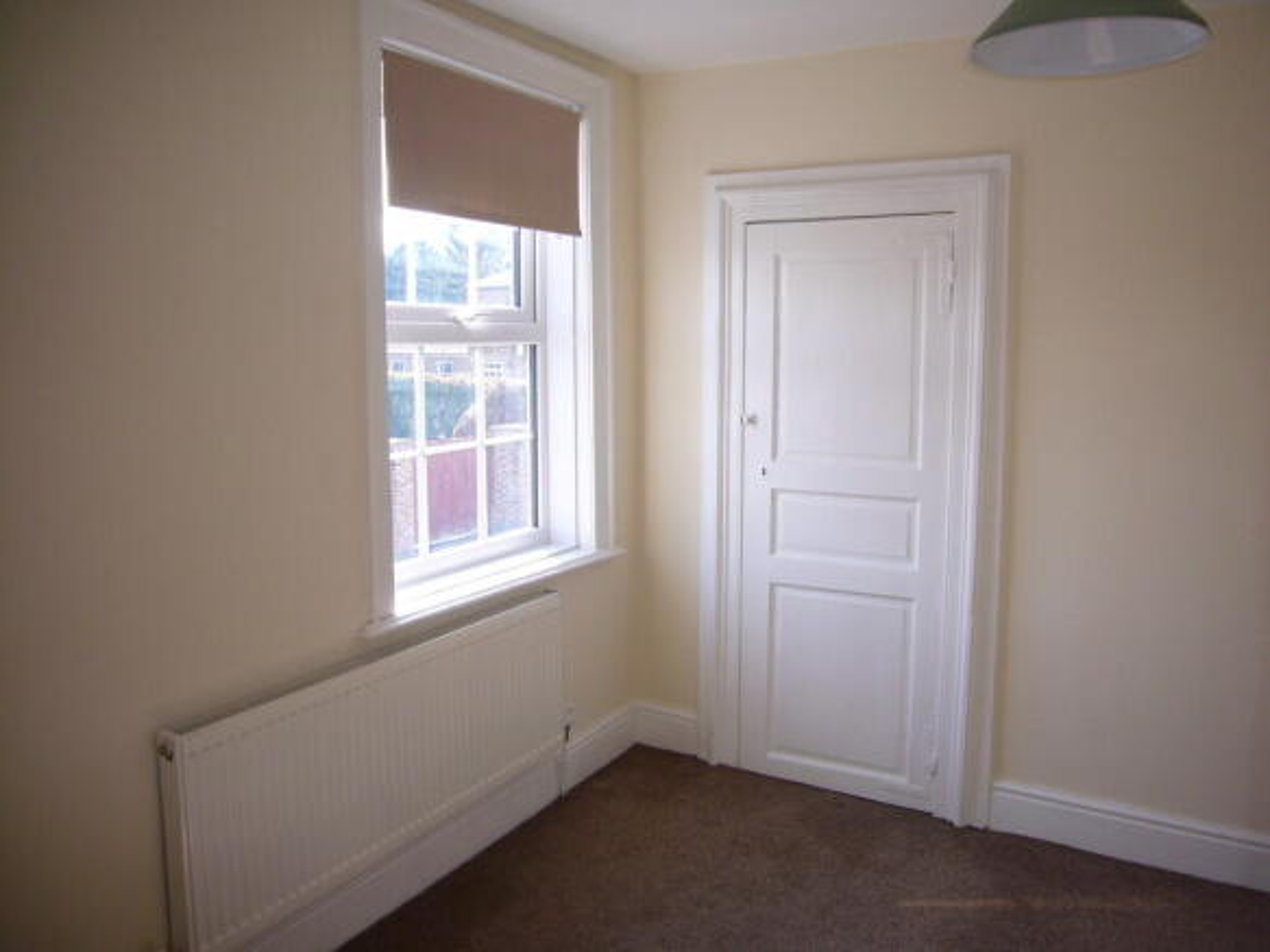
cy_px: 476
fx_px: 1027
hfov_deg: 63.5
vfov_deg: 49.7
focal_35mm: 28
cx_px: 635
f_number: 2.8
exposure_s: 1/125
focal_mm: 4.6
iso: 80
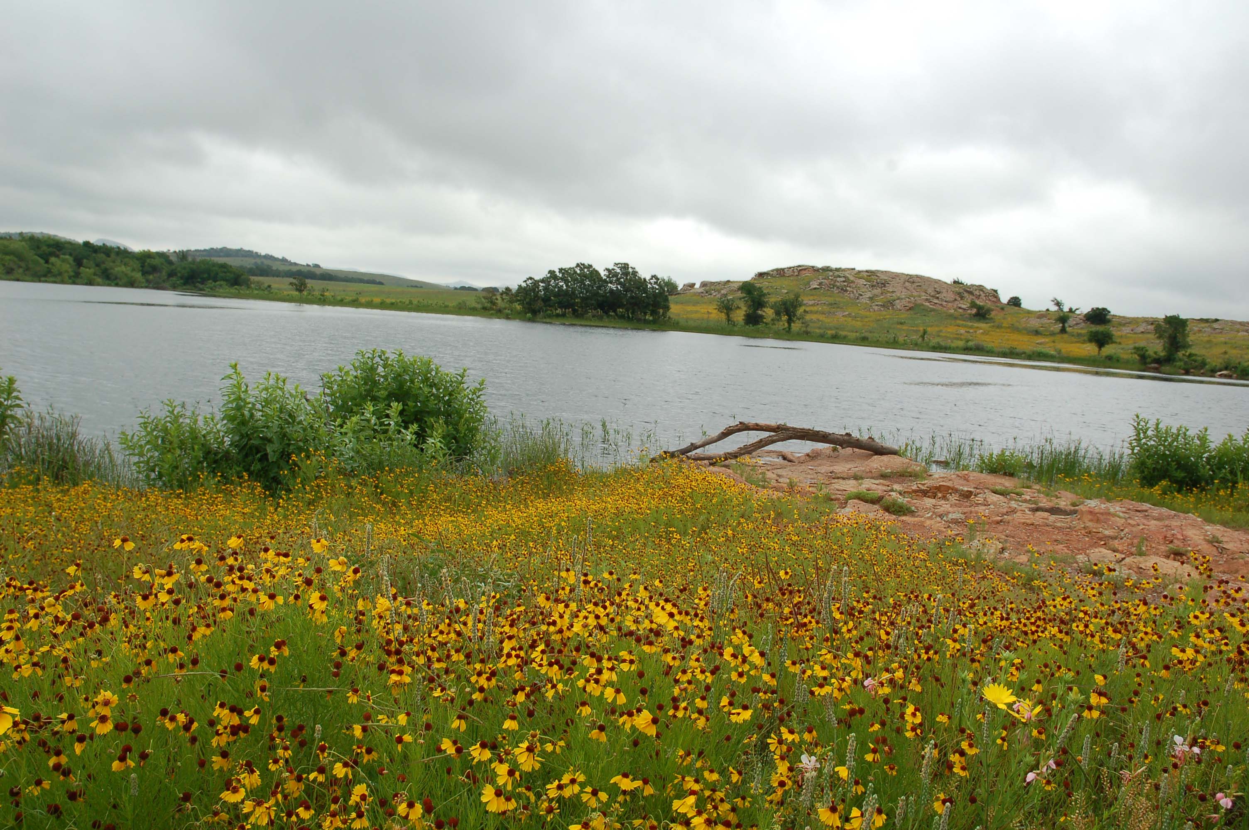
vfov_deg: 47.8
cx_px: 624
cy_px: 415
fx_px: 936
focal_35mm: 27
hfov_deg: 67.4
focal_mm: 18
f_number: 10
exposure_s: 1/200
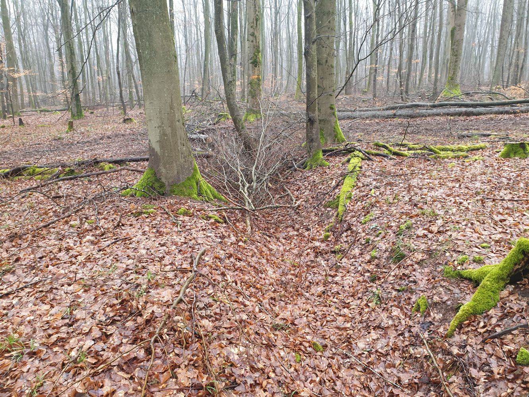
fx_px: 397
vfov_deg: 53.1
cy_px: 198
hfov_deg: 67.3
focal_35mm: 26
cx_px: 264
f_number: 2.4
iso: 80
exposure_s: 1/50
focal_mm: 4.3
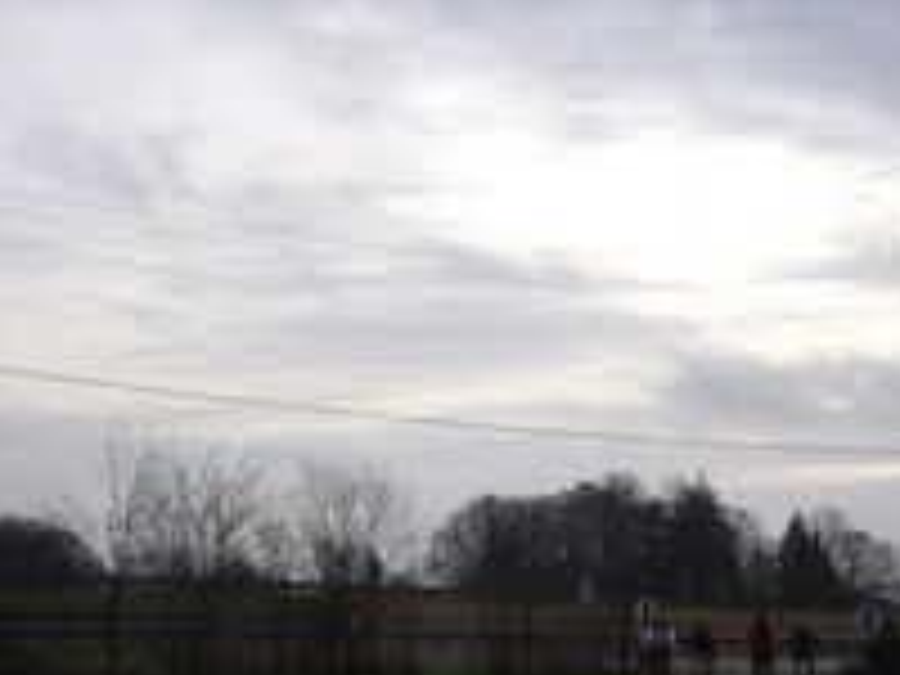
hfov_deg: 25.1
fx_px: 1976
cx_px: 747
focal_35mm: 76
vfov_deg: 18.9
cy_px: 666
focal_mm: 7.9
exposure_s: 1/400
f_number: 2.8
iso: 64
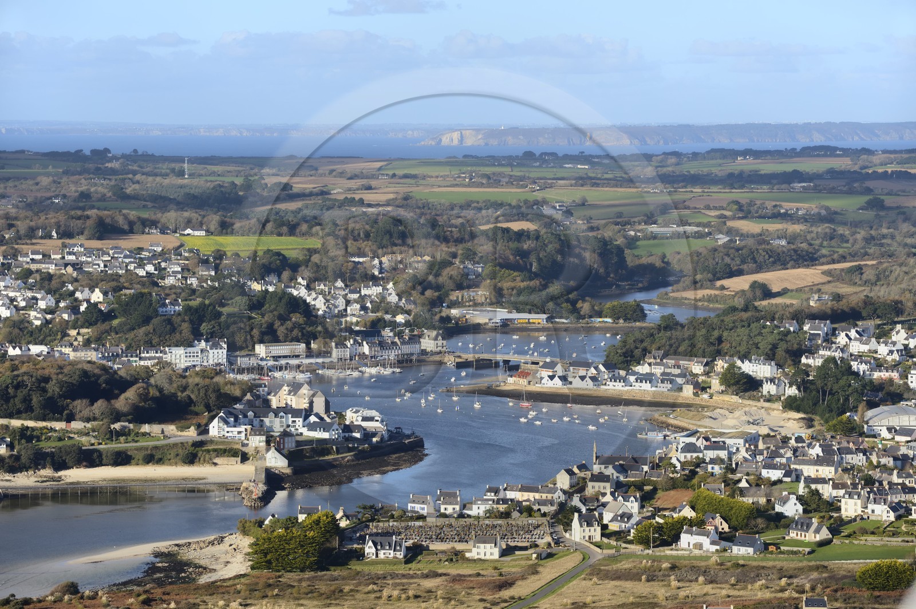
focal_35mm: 122
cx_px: 458
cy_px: 304
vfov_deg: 11.2
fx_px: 3102
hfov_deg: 16.8
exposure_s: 1/1250
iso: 400
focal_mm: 122
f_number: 7.1
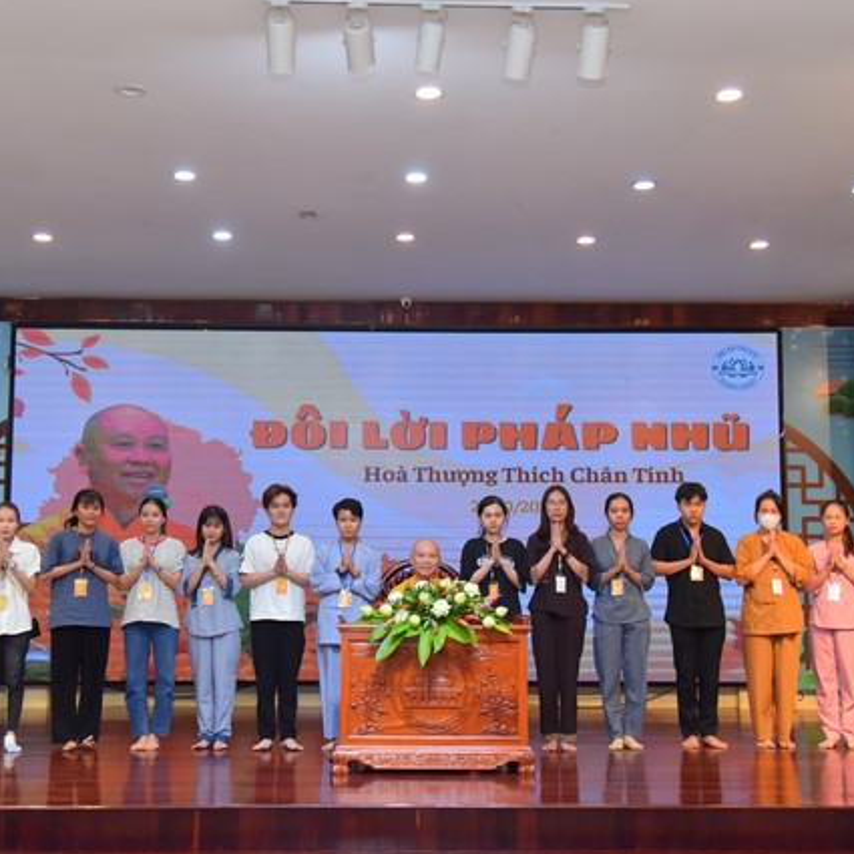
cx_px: 394
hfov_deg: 32.8
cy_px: 430
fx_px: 1451
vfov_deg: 32.8
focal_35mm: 52
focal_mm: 40
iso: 1250
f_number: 4.5
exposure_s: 1/160
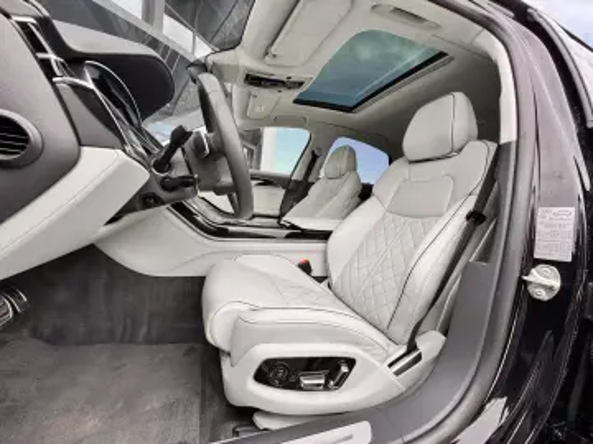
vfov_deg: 85.7
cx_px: 296
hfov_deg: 102.1
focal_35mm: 14
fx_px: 240
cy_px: 222
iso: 40
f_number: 2.2
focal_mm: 2.22
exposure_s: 1/224
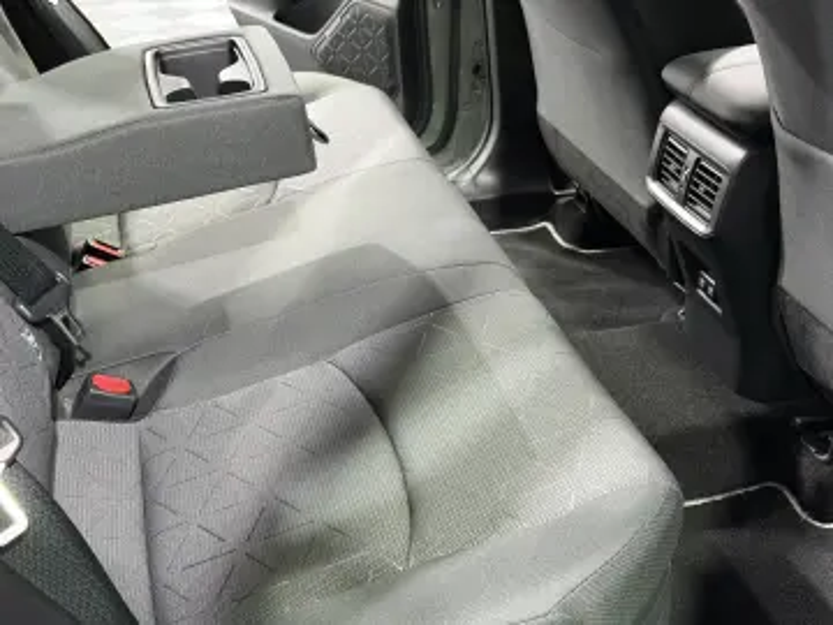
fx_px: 1155
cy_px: 312
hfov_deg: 39.7
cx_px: 416
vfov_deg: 30.3
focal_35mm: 48
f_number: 1.78
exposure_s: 1/25
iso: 500
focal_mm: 6.76
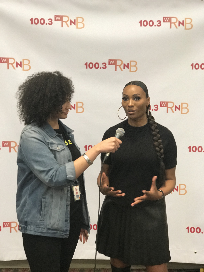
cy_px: 136
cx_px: 102
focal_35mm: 57
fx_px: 448
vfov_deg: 33.8
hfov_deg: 25.7
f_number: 2.8
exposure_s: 1/60
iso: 320
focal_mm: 6.6
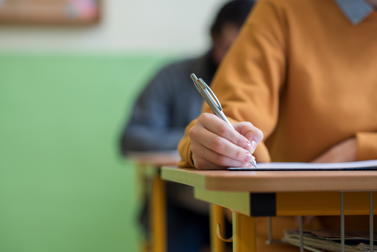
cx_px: 188
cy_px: 126
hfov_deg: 23.9
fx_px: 890
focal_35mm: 85
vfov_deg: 16.1
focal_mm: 85
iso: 250
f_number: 2.5
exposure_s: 1/160
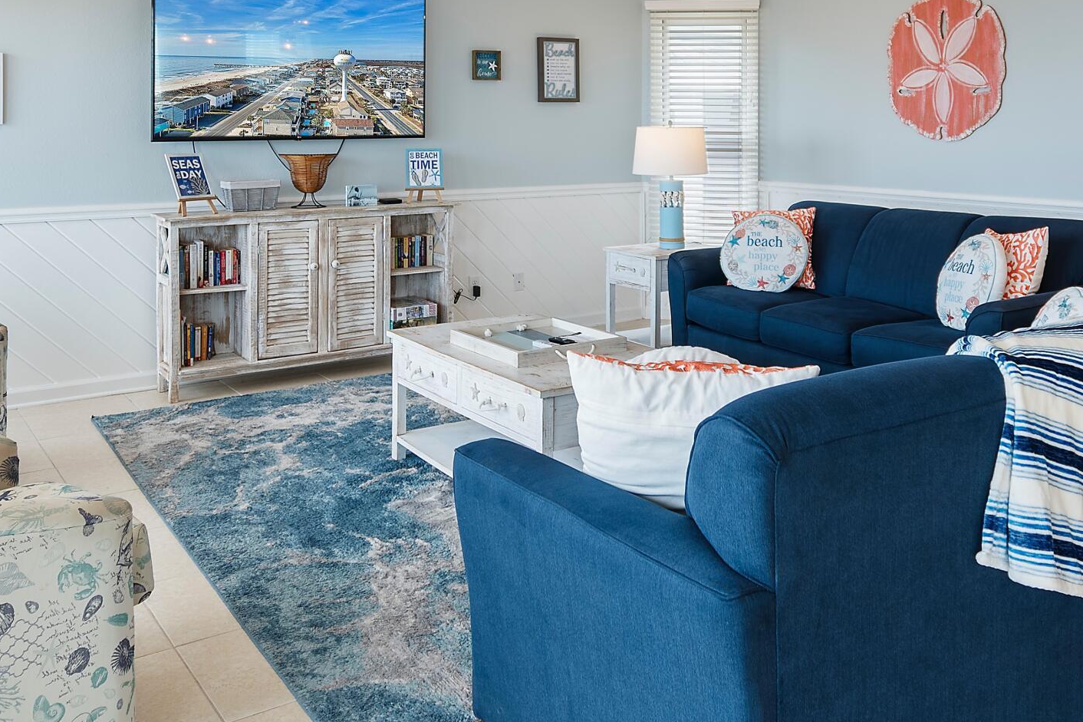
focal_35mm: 34
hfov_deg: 55.3
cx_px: 663
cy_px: 145
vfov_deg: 37.5
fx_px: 1023
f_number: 4.8
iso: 100
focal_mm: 11
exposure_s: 1/8
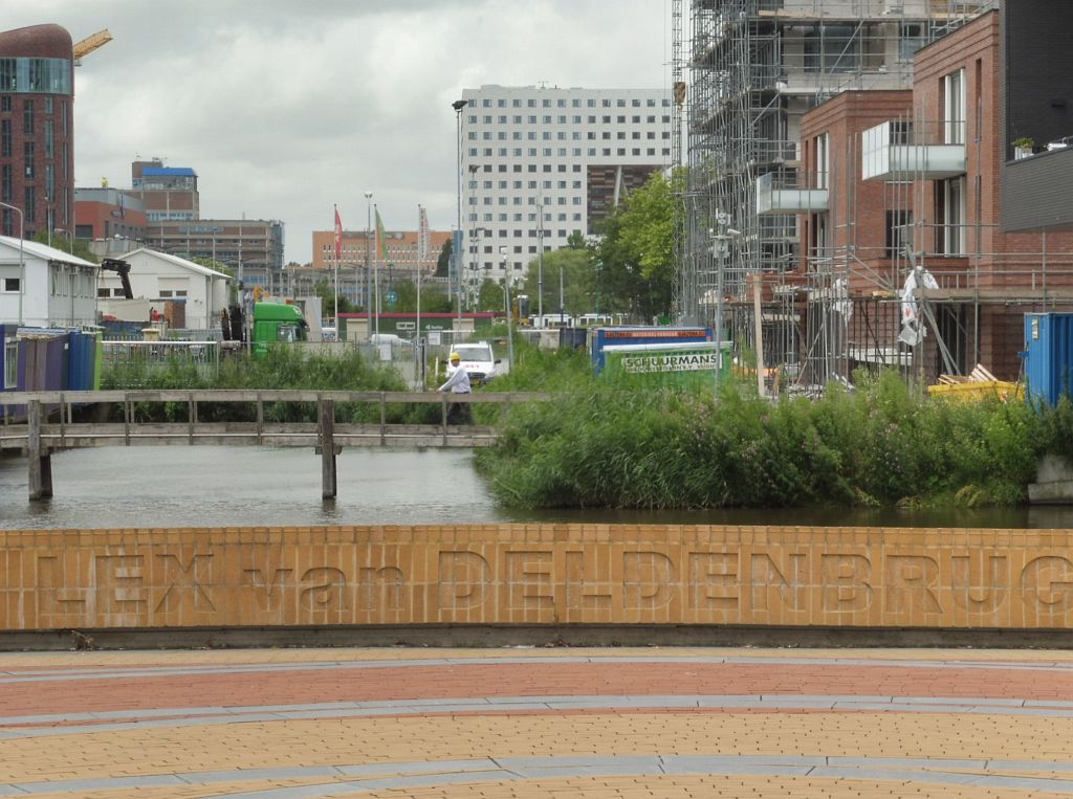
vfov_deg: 12.8
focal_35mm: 115
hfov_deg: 17.2
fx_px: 3556
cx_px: 536
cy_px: 400
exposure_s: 1/125
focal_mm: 20.6
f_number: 7.1
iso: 100
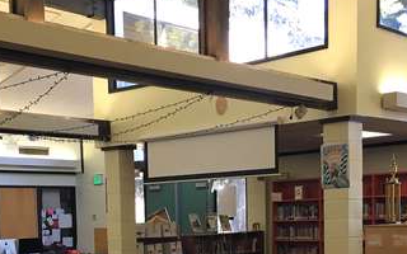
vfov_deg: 19.5
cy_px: 278
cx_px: 172
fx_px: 710
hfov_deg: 31.9
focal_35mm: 64
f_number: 2.2
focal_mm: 4.15
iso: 40
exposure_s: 1/30
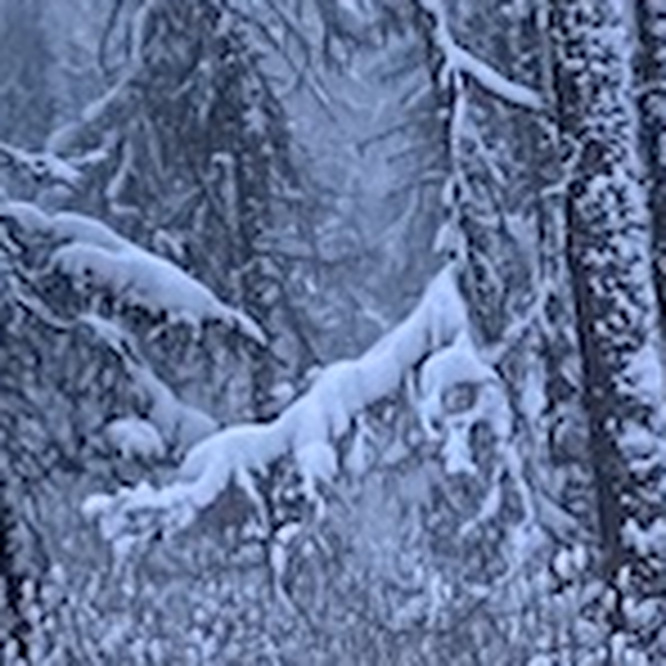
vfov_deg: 10.5
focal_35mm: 155
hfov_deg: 10.2
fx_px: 3374
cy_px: 1287
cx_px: 1444
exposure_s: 1/25
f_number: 1.8
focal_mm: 4.25
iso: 1000
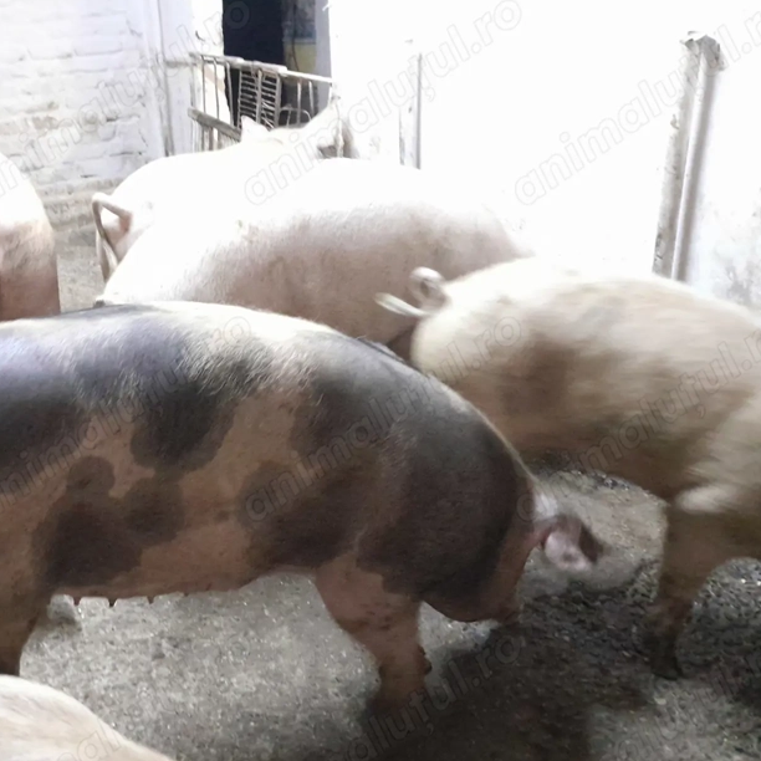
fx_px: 970
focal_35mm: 39
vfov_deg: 42.7
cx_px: 277
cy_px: 443
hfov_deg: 42.5
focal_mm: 4
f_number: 1.8
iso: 1600
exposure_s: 1/17
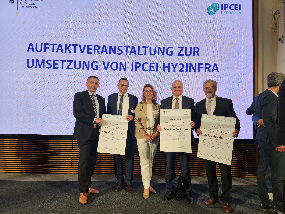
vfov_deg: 58.9
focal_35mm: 23
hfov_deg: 73.9
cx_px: 142
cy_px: 107
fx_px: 189
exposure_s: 1/100
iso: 64
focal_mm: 5.4
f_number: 1.8
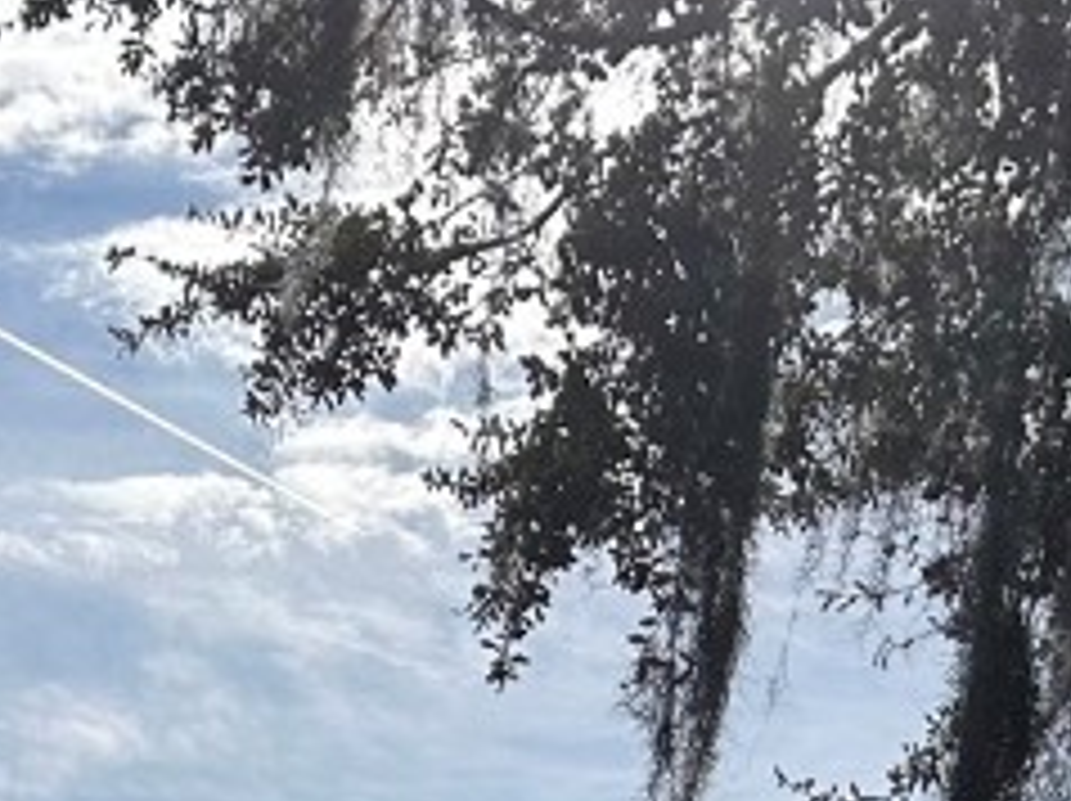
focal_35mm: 112
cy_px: 1408
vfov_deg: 12.2
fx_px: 3462
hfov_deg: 17.5
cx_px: 324
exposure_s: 1/11364
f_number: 1.5
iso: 50
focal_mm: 5.7
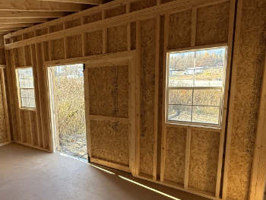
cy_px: 108
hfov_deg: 70.0
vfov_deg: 56.8
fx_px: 185
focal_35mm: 24
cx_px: 94
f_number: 2.2
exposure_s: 1/118
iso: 64
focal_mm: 2.2
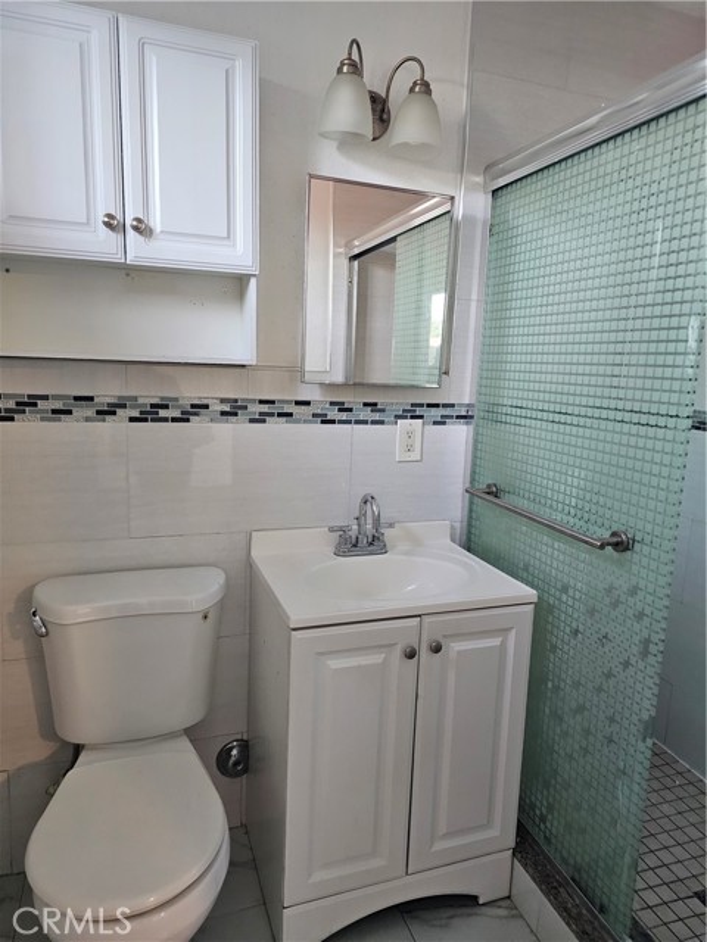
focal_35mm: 23
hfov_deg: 58.9
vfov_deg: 73.9
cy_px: 471
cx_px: 354
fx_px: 626
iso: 1000
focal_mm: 6.3
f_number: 1.7
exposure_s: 1/120
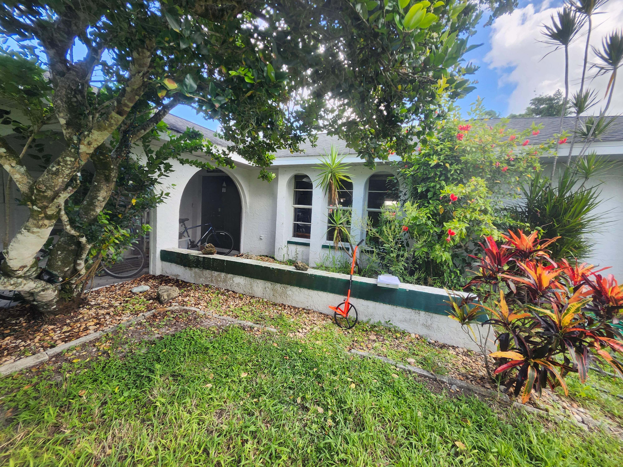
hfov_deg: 106.2
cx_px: 312
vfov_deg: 89.9
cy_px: 234
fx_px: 234
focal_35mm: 13
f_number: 2.2
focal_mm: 1.74
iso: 40
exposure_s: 1/156
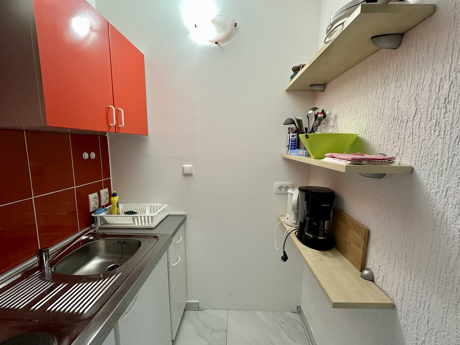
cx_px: 232
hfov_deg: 98.2
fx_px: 199
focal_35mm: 15
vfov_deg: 81.7
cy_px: 171
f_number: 2.2
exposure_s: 1/100
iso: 200
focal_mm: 2.22
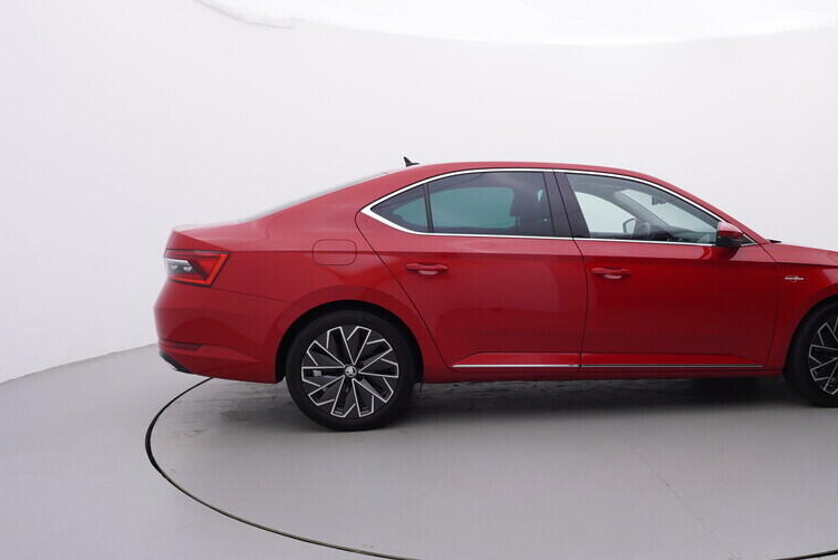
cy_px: 317
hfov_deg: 59.5
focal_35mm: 31
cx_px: 550
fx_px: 715
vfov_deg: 42.7
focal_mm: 15
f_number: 5
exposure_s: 1/80
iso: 200
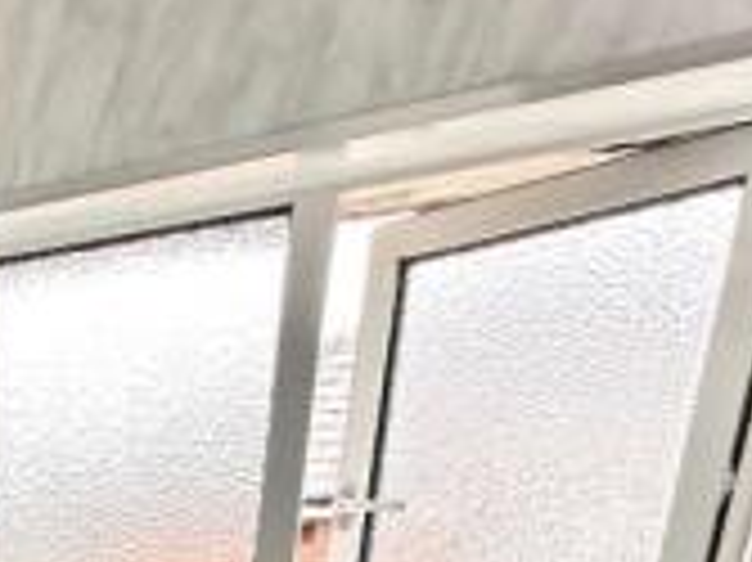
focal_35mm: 49
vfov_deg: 22.0
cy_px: 937
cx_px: -115
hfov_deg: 33.0
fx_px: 1064
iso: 200
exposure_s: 1/99
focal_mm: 2.22
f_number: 2.2
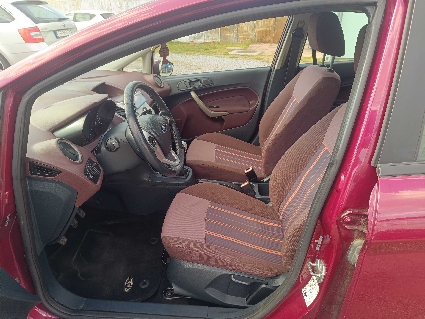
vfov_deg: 56.8
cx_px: 212
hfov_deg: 71.6
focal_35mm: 24
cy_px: 160
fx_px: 295
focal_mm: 5.59
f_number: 1.88
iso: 65
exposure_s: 1/102
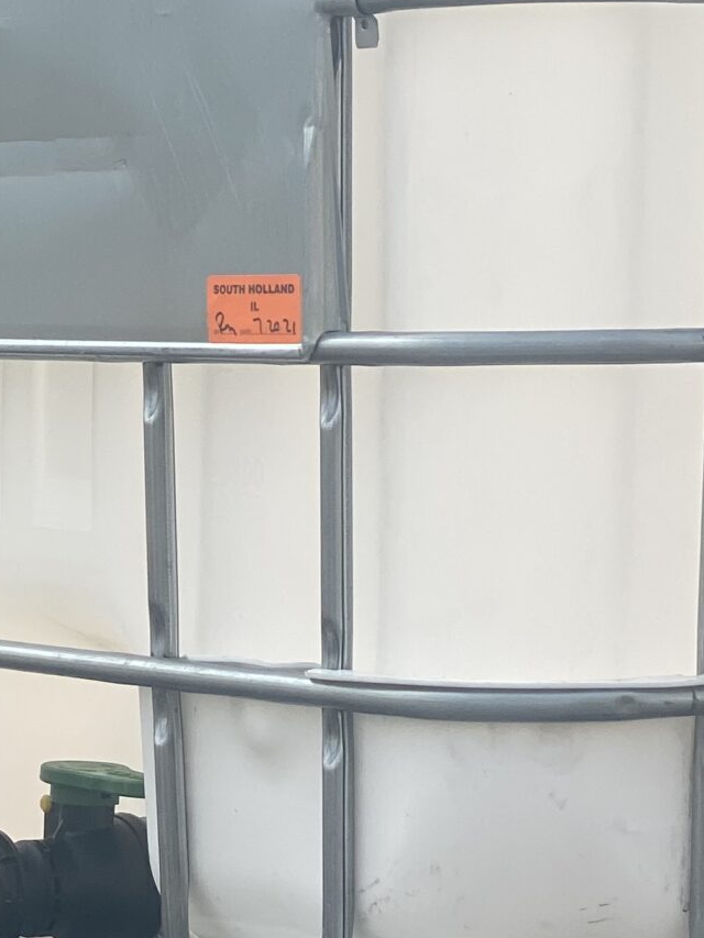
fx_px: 4229
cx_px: -240
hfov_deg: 9.3
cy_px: 640
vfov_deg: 12.6
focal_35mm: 156
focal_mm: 6
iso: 20
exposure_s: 1/1453
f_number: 2
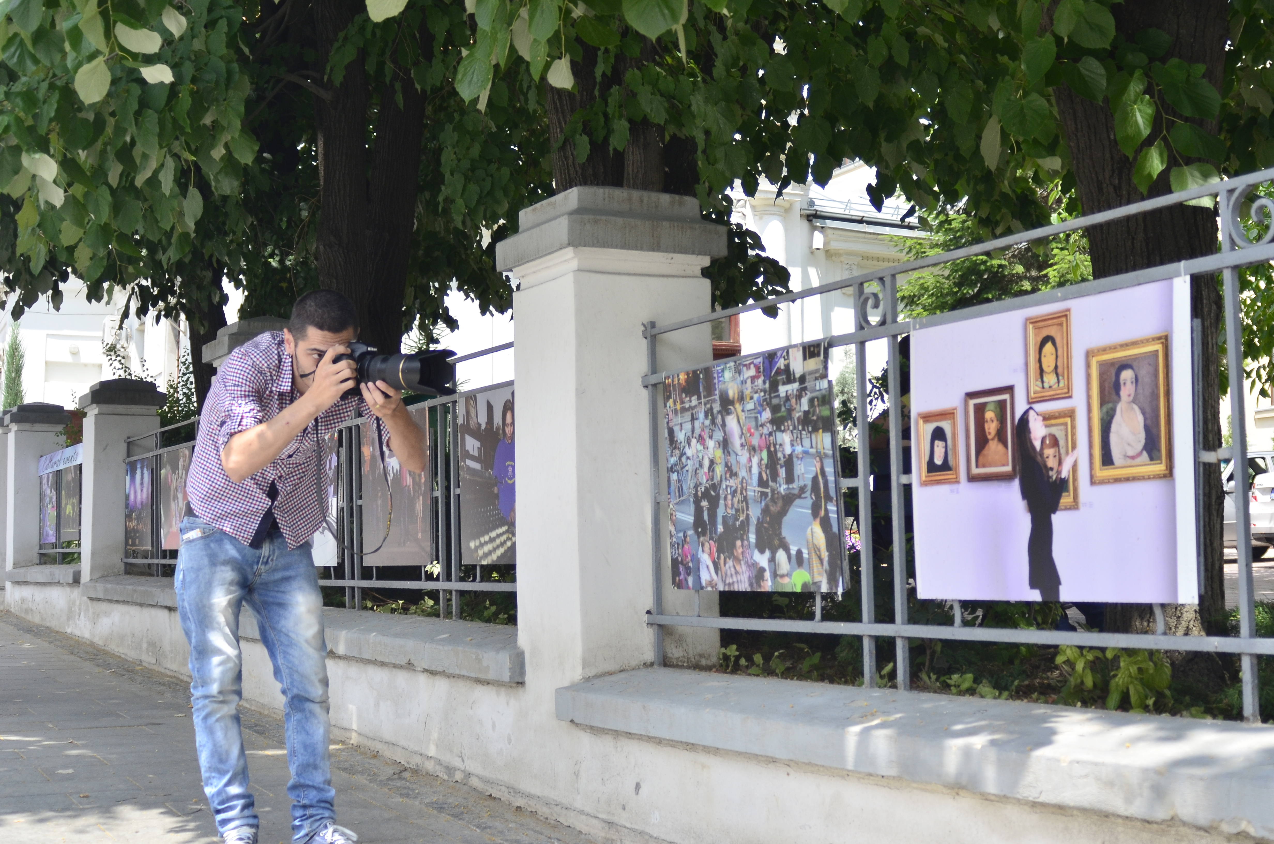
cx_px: 637
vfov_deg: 31.8
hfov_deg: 46.5
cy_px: 422
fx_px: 1483
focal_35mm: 42
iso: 250
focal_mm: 28
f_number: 3.3
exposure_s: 1/1250
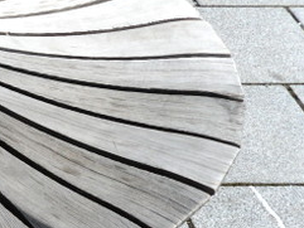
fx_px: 1019
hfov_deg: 15.3
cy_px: 165
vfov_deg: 12.8
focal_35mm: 116
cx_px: -193
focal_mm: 6.3
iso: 80
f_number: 8.2
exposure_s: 1/206
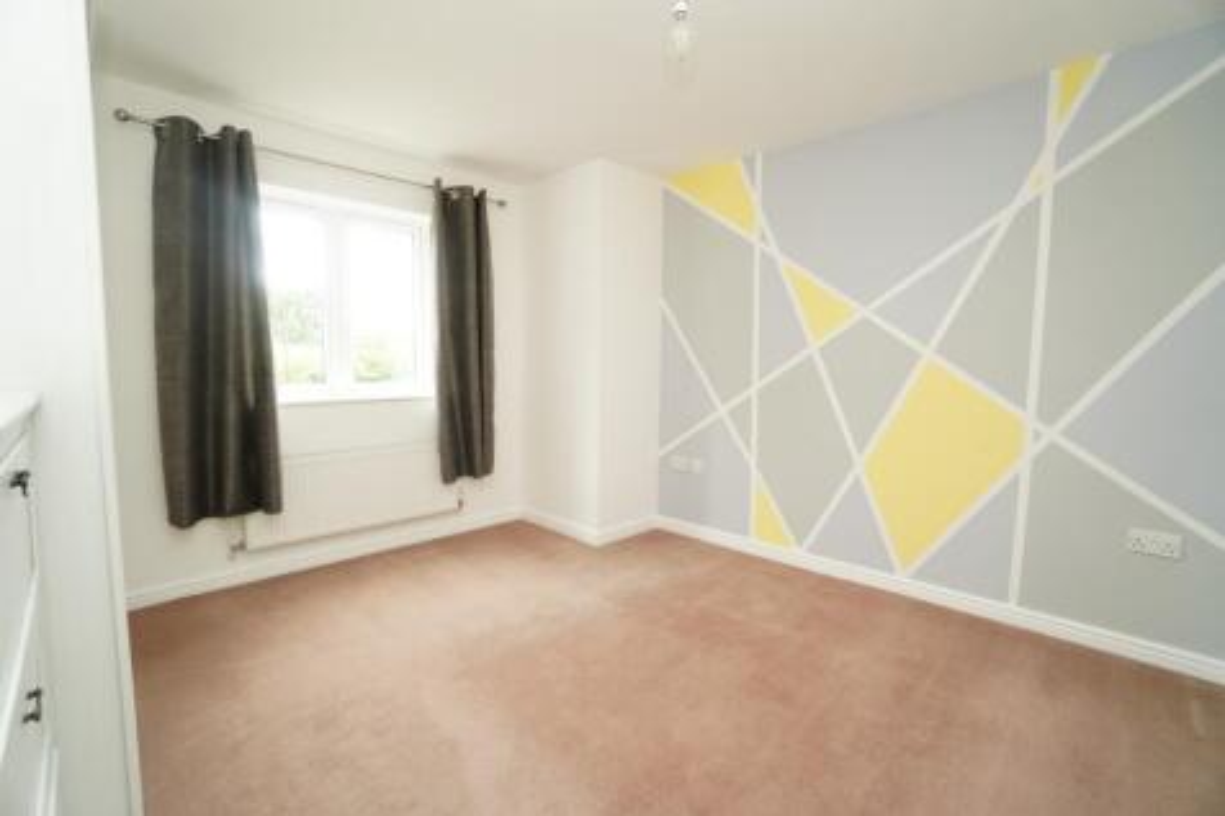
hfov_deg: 100.4
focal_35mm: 15
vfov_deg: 77.3
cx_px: 612
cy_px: 408
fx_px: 510
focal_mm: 10
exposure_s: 1/60
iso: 500
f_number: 4
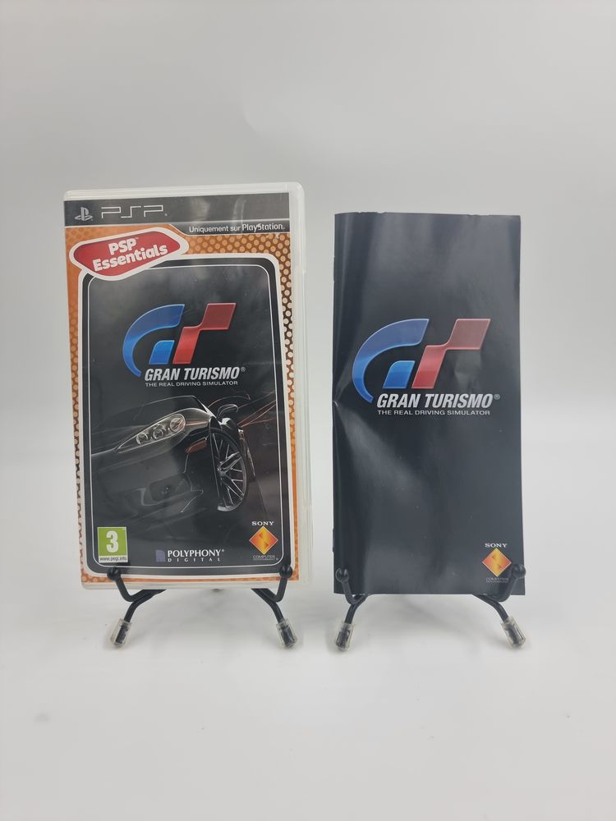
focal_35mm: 24
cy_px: 410
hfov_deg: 56.8
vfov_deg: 71.6
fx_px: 569
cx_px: 308
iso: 50
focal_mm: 6.7
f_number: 1.8
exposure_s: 1/120
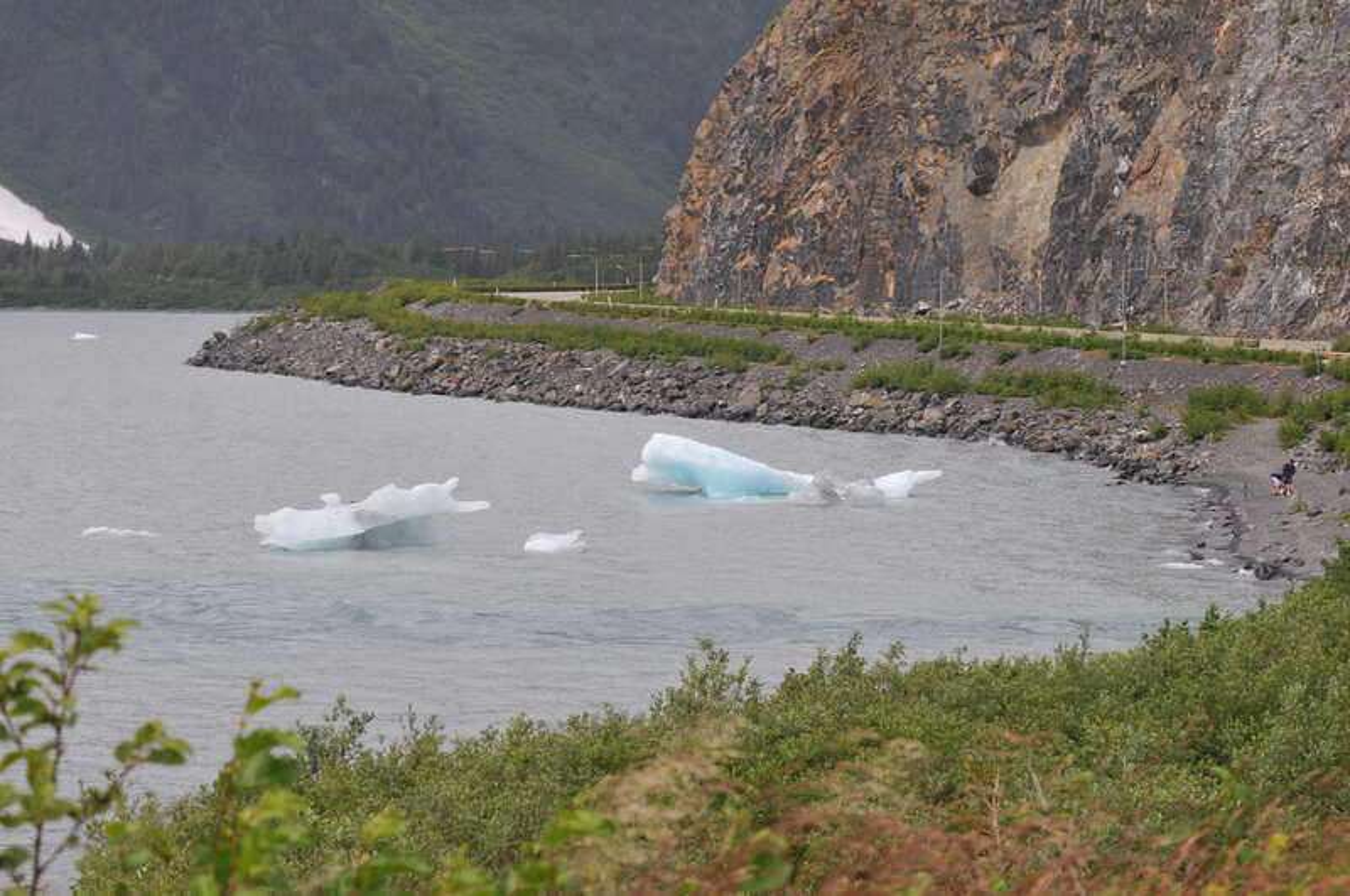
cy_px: 448
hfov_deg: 18.2
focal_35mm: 112
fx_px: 4213
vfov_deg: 12.1
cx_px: 675
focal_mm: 75
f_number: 8
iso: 200
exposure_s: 1/250
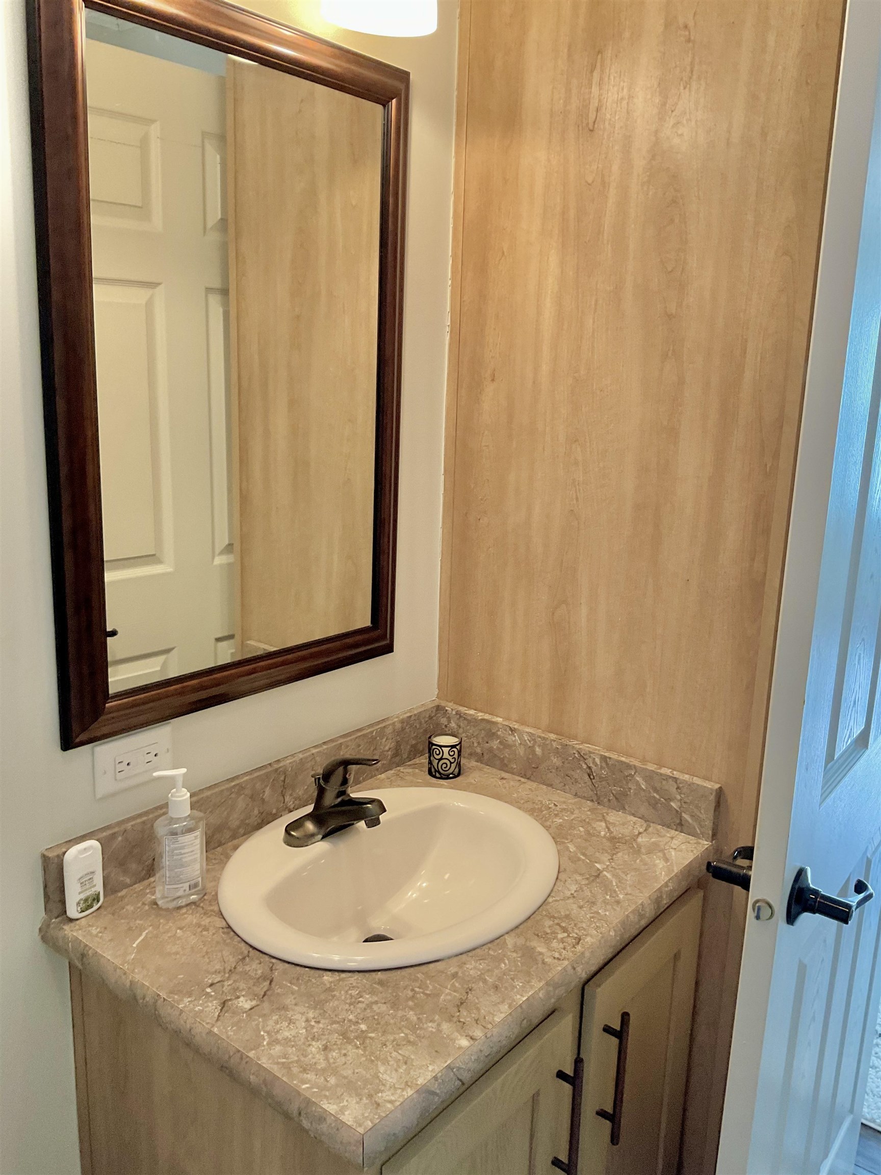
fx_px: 984
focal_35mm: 29
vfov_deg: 61.7
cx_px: 440
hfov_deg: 48.2
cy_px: 588
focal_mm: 3
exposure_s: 1/60
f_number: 1.8
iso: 125
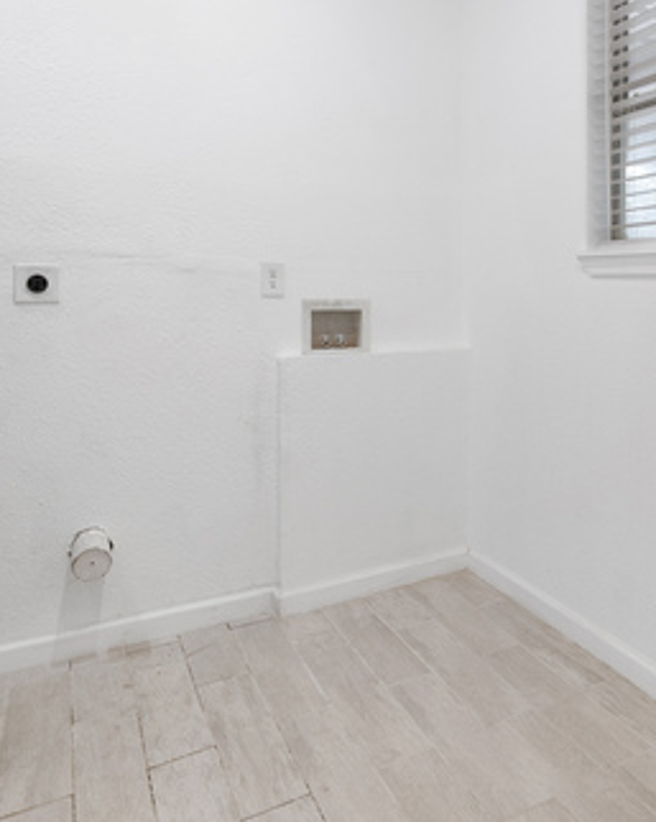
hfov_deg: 49.1
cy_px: 318
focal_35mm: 28
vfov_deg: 61.6
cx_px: 503
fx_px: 680
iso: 320
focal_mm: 10
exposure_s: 1/50
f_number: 6.3
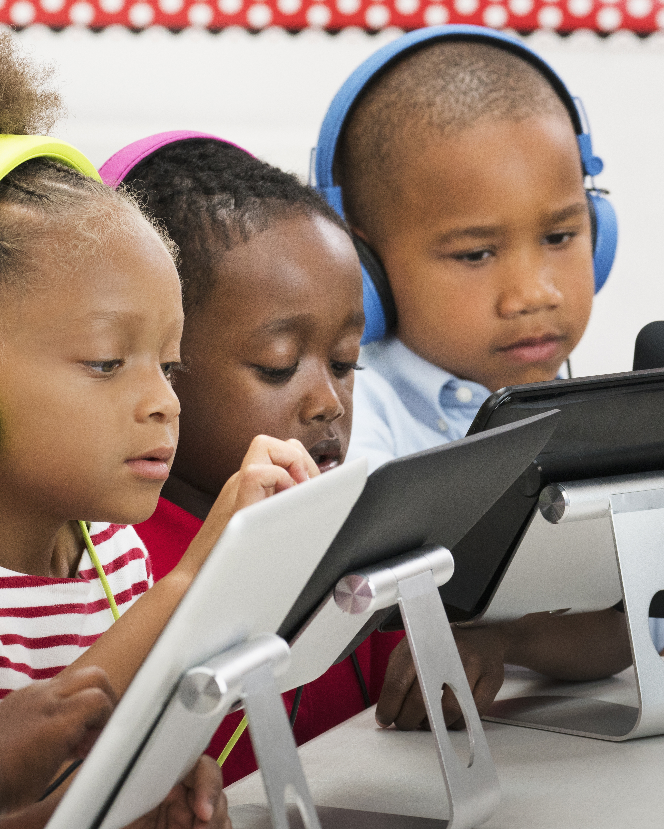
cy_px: 415
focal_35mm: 281
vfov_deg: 6.9
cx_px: 177
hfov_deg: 5.5
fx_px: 6901
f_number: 8
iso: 2000
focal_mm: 133
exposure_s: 1/250
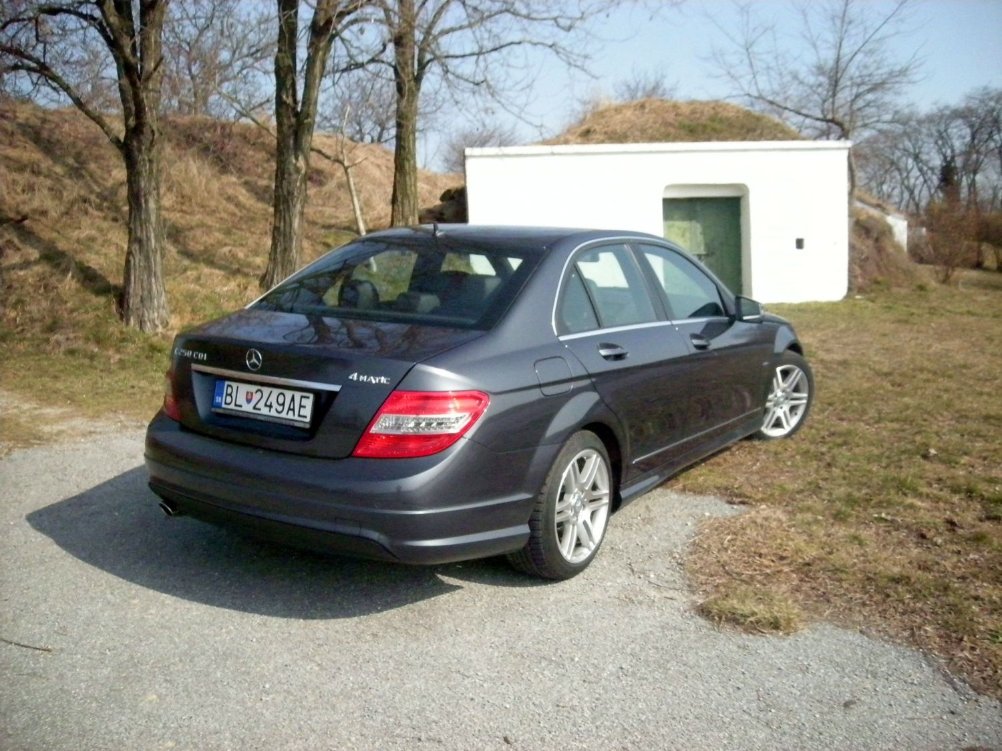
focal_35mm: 35
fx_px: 1013
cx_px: 501
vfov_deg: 40.7
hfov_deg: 52.6
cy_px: 376
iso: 800
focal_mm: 5.7
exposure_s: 1/1500
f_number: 5.7
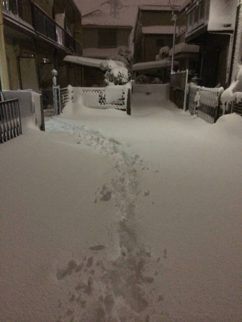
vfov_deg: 60.0
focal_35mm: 30
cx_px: 121
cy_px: 161
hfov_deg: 46.8
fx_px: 280
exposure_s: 1/17
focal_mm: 4.12
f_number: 2.2
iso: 800
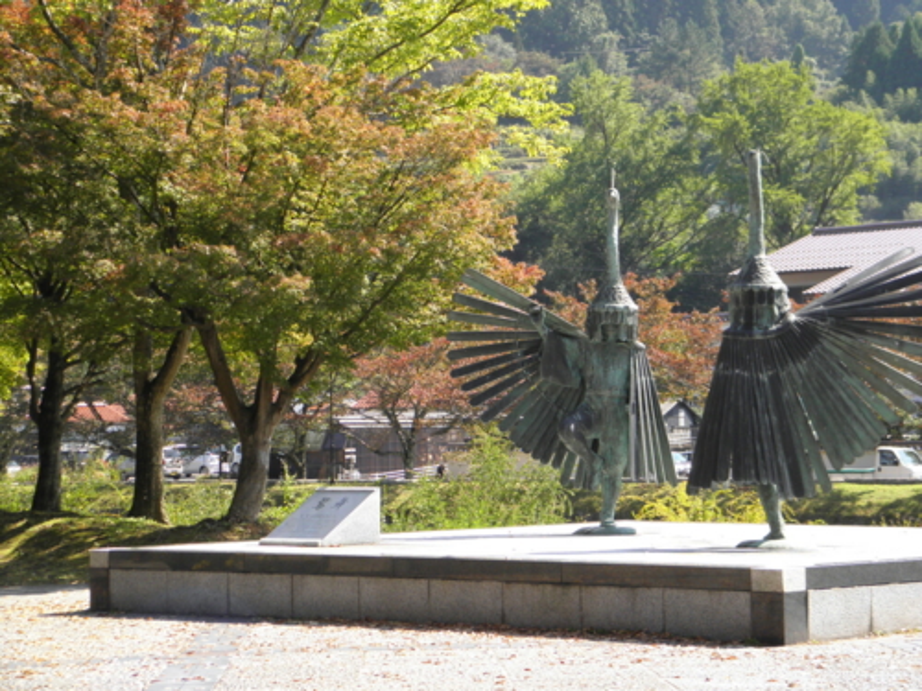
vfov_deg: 16.6
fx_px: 2371
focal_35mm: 89
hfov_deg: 22.0
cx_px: 461
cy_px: 346
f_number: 4.5
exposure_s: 1/160
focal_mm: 16
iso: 100
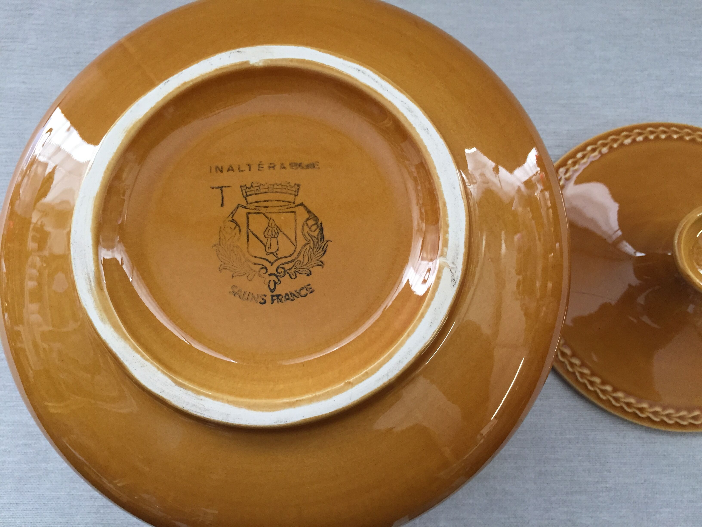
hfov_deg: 61.7
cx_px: 351
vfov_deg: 48.2
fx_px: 588
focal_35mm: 29
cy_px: 264
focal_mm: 4.15
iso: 80
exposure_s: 1/33
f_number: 2.2
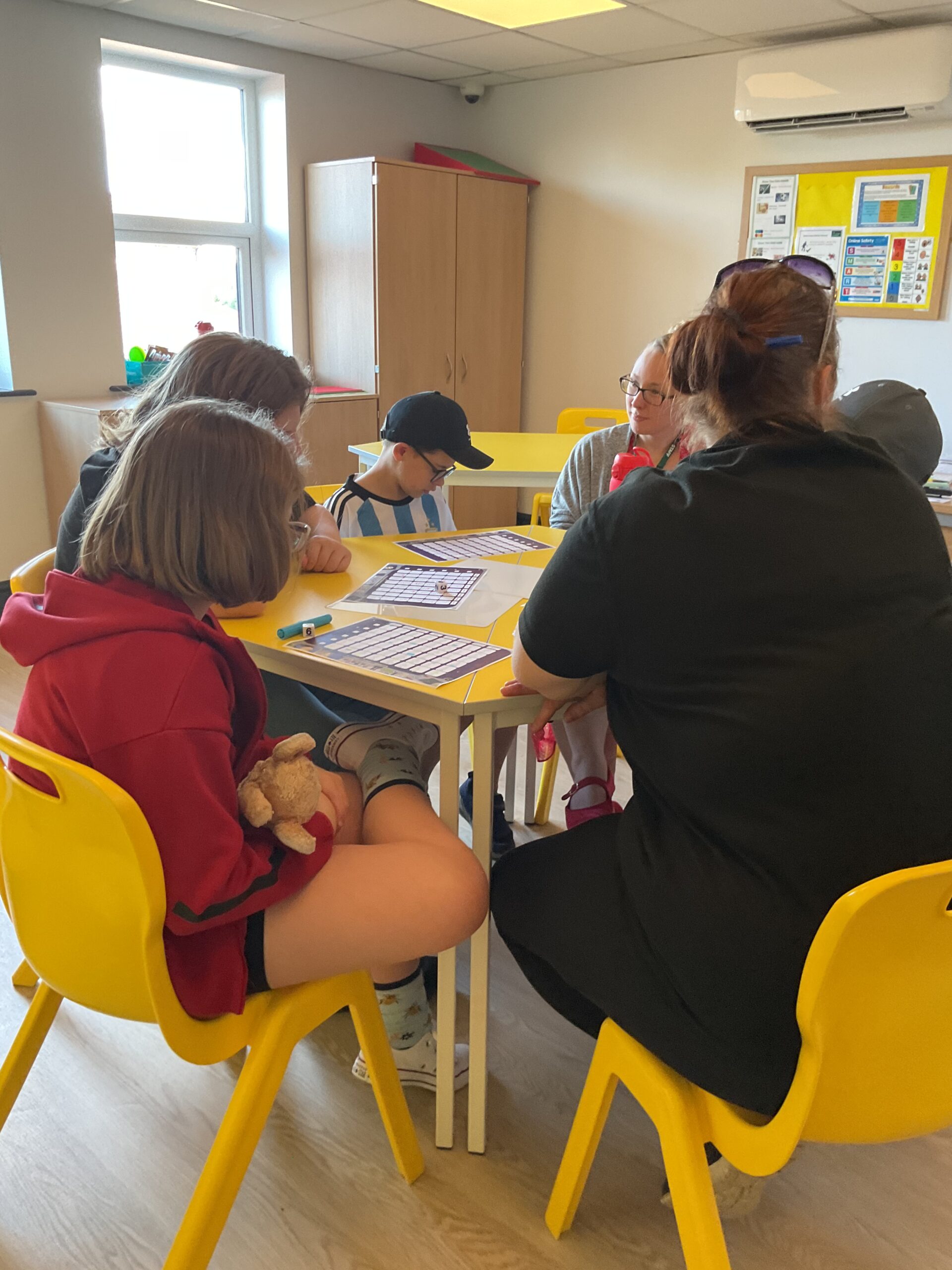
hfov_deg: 48.2
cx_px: 476
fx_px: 1063
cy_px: 635
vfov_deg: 61.7
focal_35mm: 29
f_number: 1.8
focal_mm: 3
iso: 125
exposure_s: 1/50
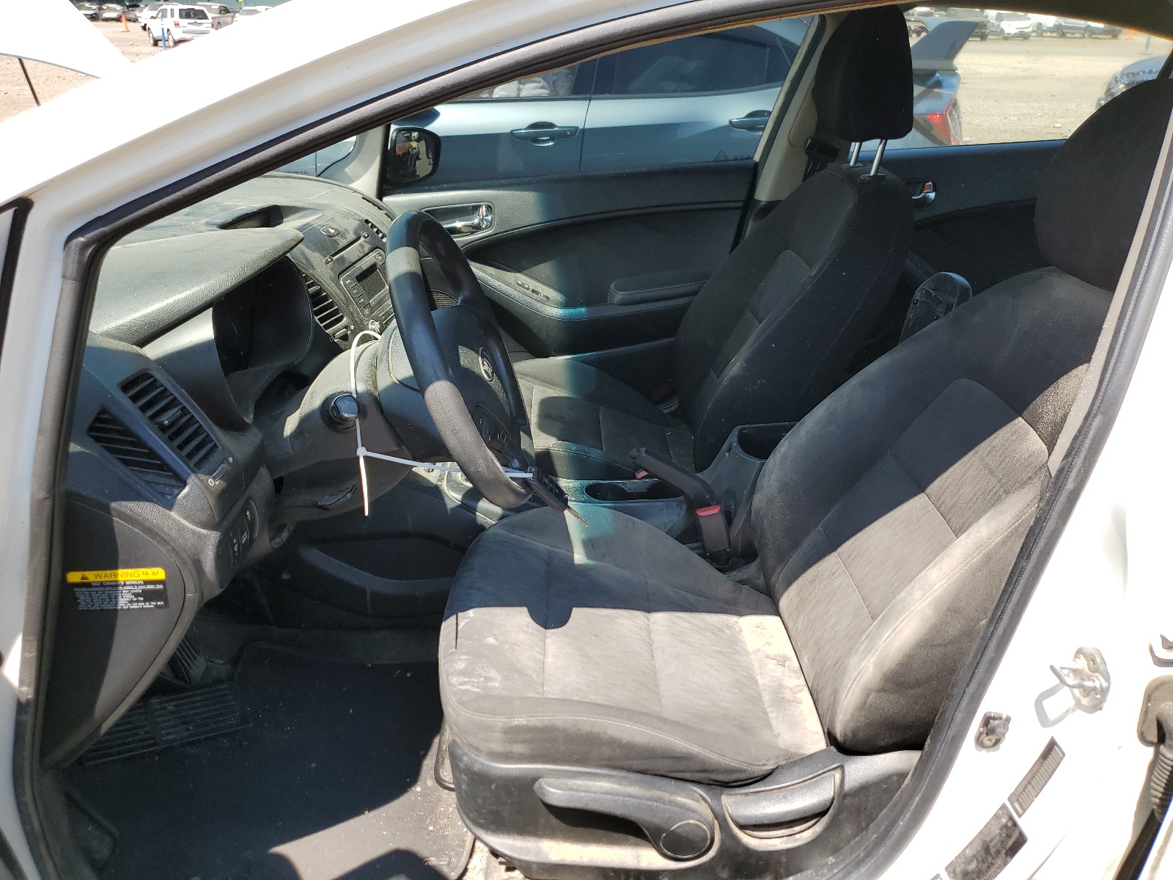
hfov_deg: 67.3
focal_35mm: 26
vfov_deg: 53.1
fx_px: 881
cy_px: 440
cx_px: 586
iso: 50
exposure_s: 1/1000
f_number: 1.5
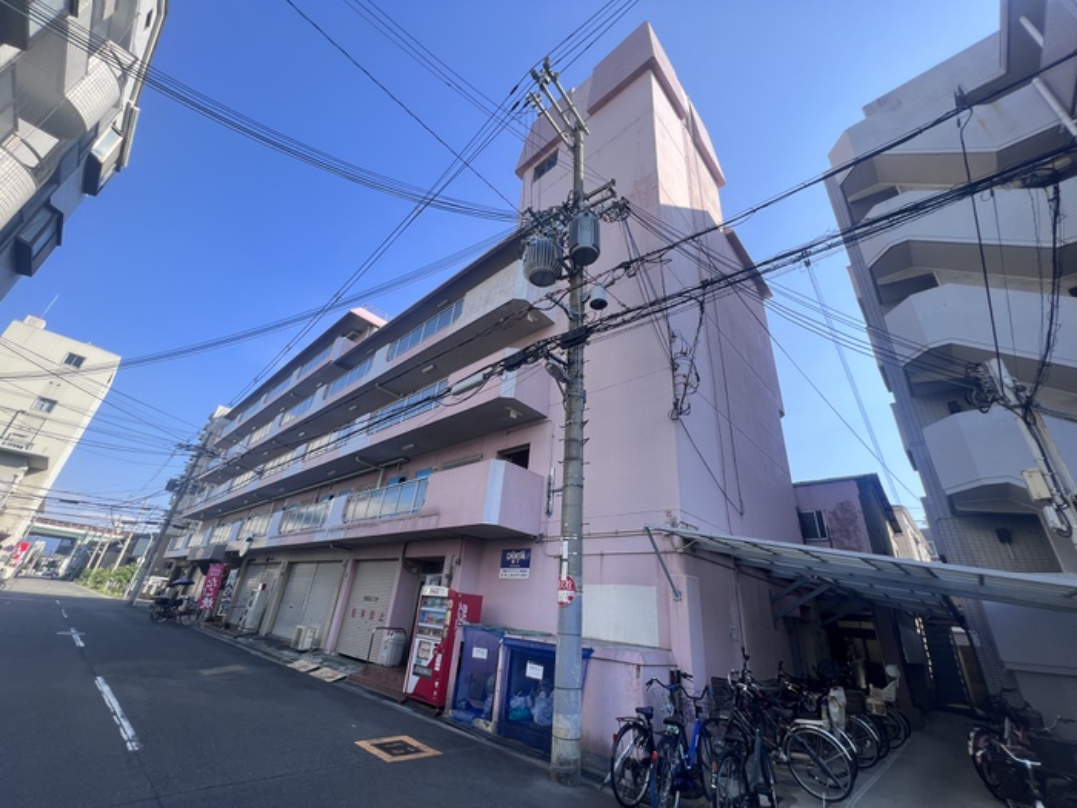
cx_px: 538
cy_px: 404
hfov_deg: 106.2
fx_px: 404
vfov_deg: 89.9
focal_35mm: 13
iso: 32
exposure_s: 1/521
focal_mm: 1.57
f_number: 1.8
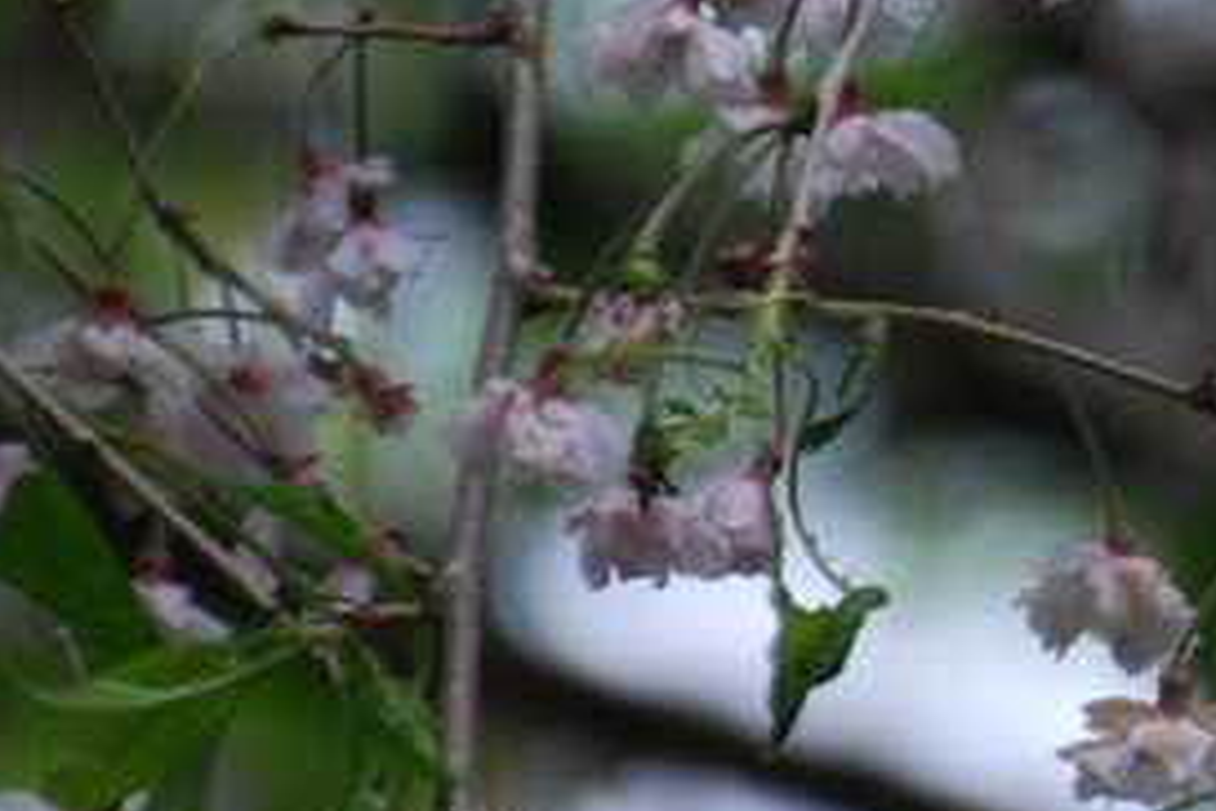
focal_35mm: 1521
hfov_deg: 1.4
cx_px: 1697
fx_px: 51372
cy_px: 301
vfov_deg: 0.9
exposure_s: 1/320
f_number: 8
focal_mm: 270
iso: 400
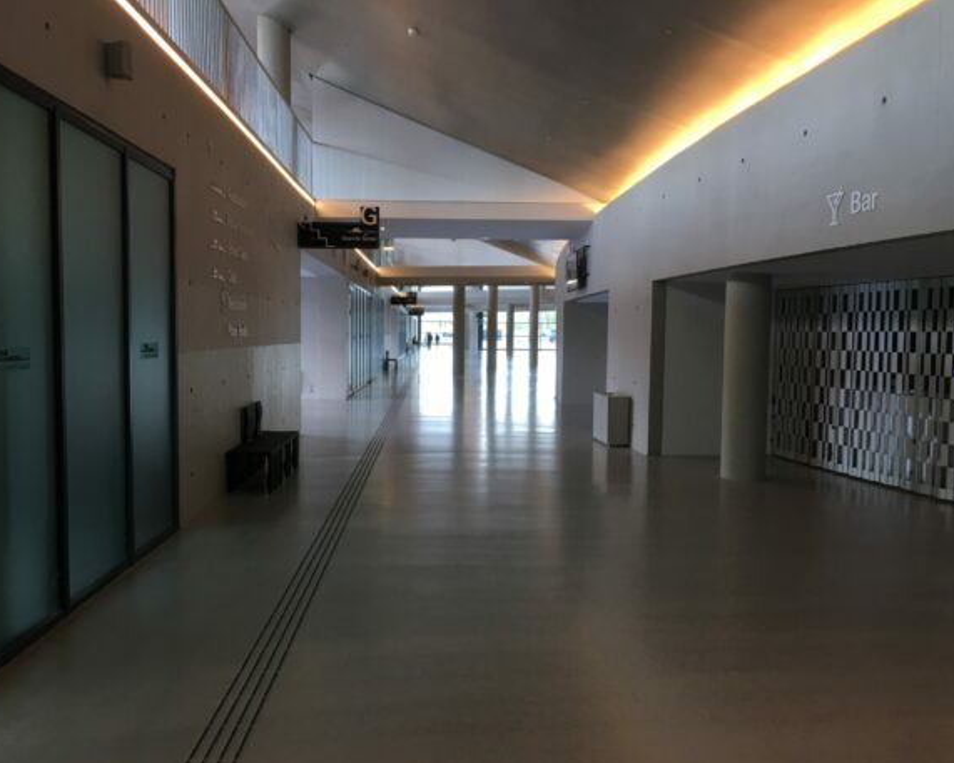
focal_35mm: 31
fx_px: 875
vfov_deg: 47.1
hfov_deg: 57.1
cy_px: 390
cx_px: 445
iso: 32
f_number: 2.2
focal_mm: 4.15
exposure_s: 1/33
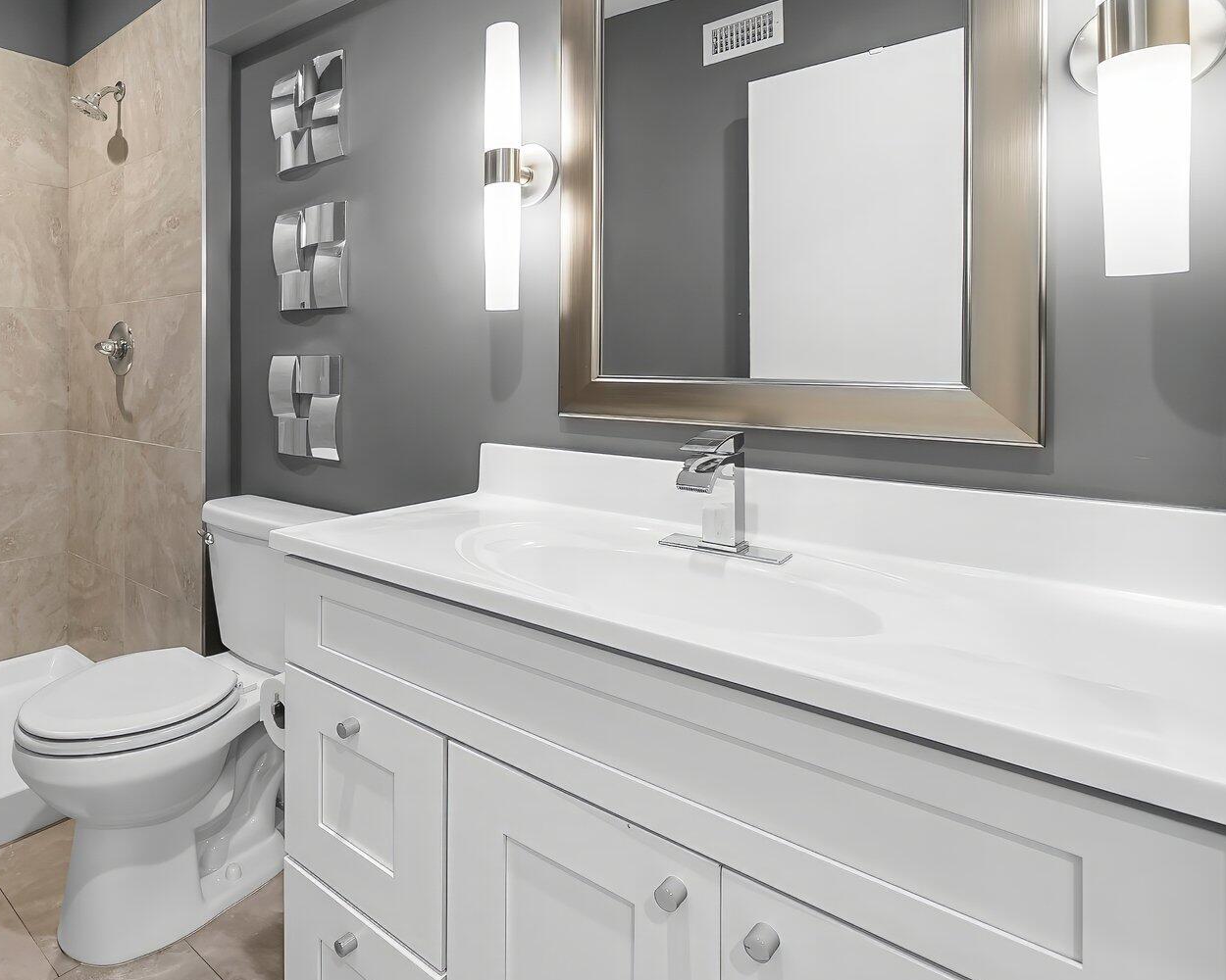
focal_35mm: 20
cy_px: 371
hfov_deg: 74.0
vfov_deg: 67.1
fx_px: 726
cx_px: 290
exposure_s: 1/3.33
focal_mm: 13
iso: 400
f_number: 8
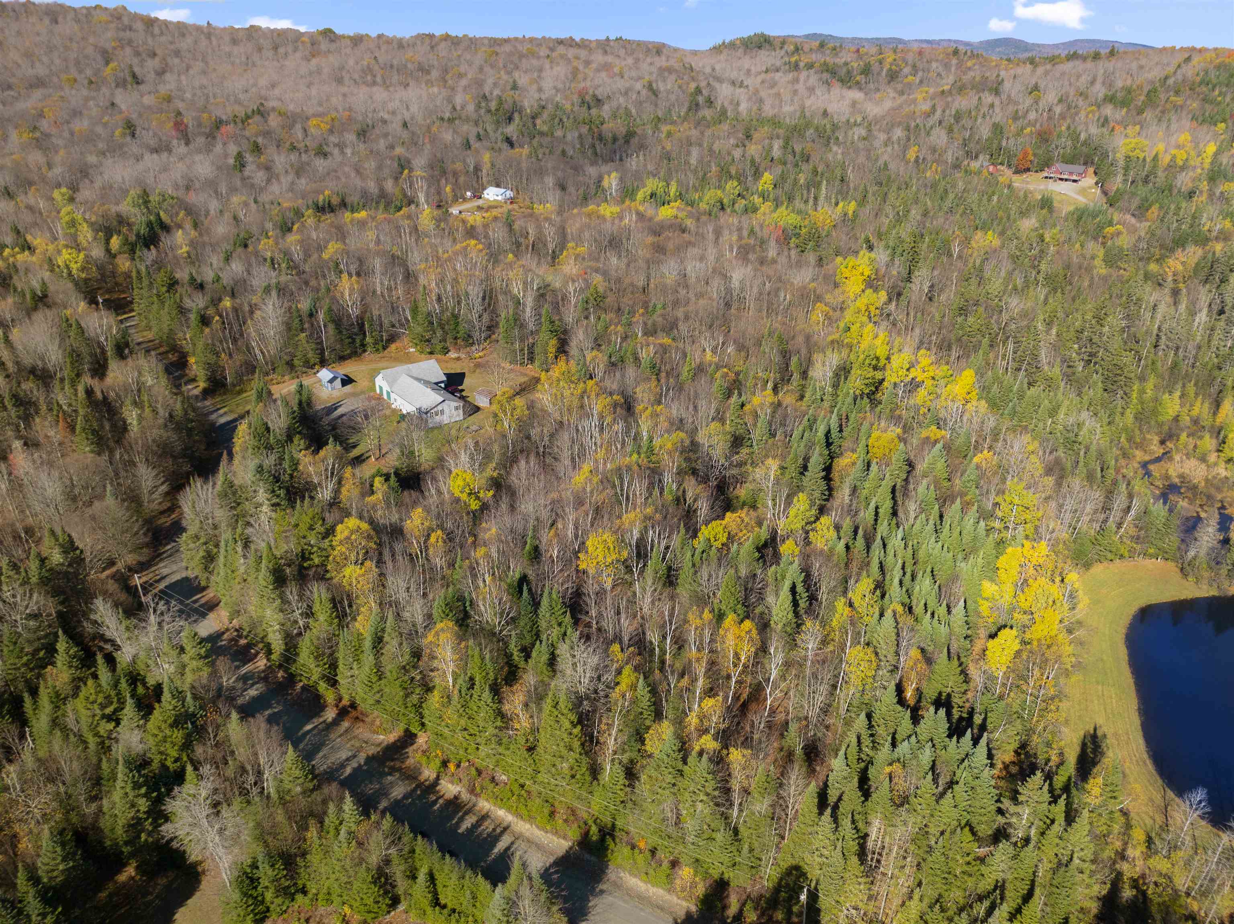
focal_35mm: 24
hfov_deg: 71.6
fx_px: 855
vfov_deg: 56.8
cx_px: 617
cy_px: 462
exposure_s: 1/1250
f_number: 2.8
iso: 110
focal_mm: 12.29
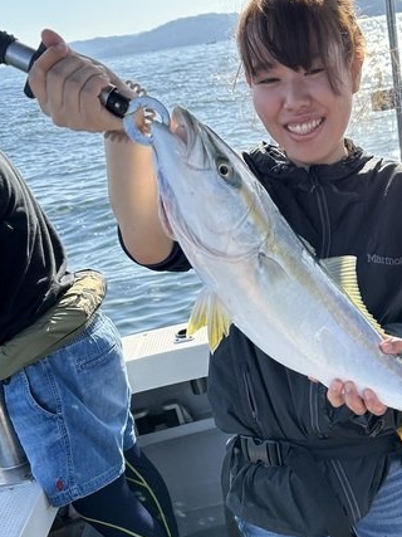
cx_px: 328
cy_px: 328
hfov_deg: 29.5
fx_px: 744
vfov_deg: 39.5
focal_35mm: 48
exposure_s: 1/2525
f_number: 1.78
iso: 80
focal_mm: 6.86
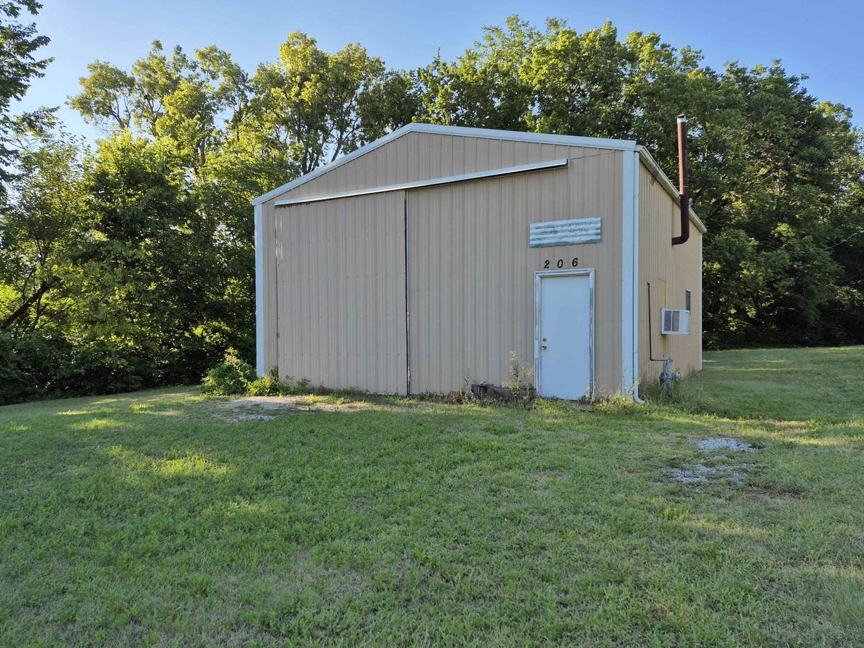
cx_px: 419
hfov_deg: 71.6
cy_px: 331
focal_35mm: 24
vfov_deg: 56.8
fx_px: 599
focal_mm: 5.4
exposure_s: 1/820
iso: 25
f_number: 1.8
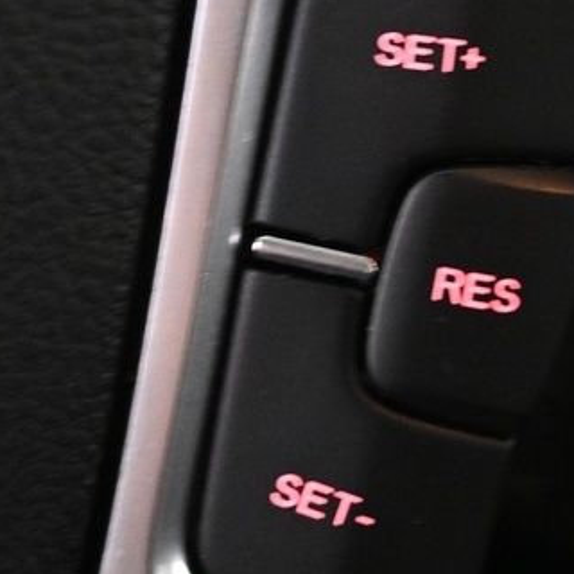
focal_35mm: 155
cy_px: 93
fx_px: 2908
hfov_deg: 11.3
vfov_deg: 11.2
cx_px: 371
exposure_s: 1/15
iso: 1600
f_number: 4.2
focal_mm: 24
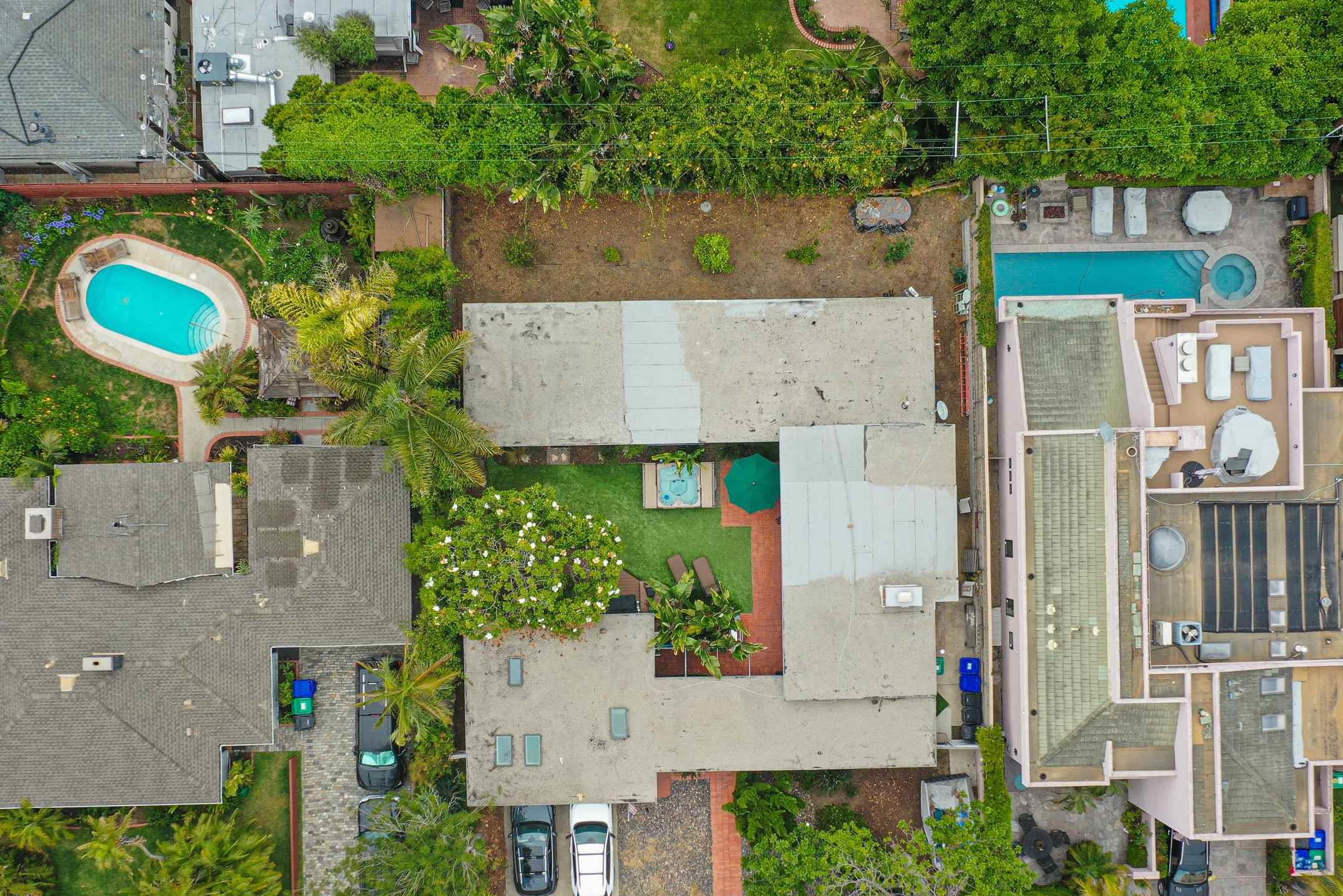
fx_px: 1492
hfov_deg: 48.4
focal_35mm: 40
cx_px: 708
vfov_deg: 33.3
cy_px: 520
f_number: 5.6
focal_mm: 10.26
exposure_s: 1/320
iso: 100
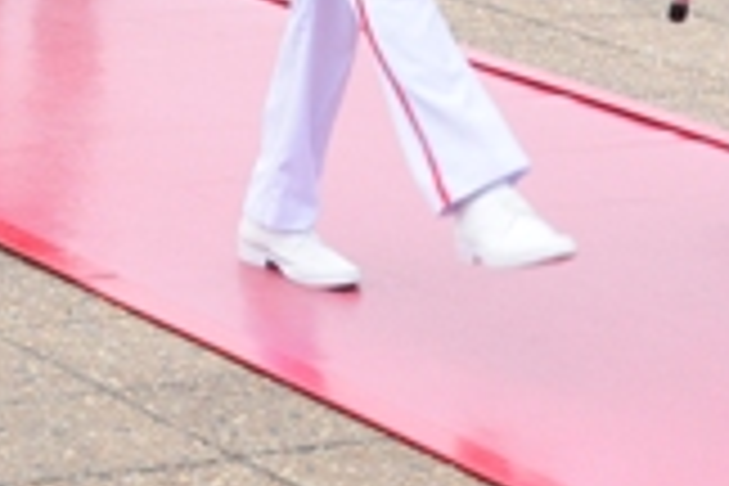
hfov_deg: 9.1
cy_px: -482
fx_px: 4515
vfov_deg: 6.0
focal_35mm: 223
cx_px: -142
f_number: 5.6
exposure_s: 1/100
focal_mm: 32
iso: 500
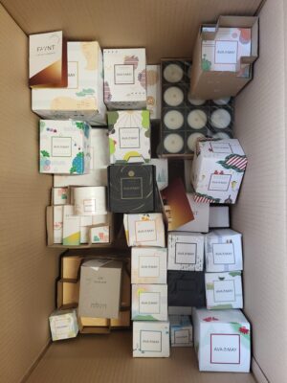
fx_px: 287
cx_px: 144
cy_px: 192
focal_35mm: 26
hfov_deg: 53.1
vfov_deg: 67.3
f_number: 1.8
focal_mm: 5.4
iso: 320
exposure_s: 1/100
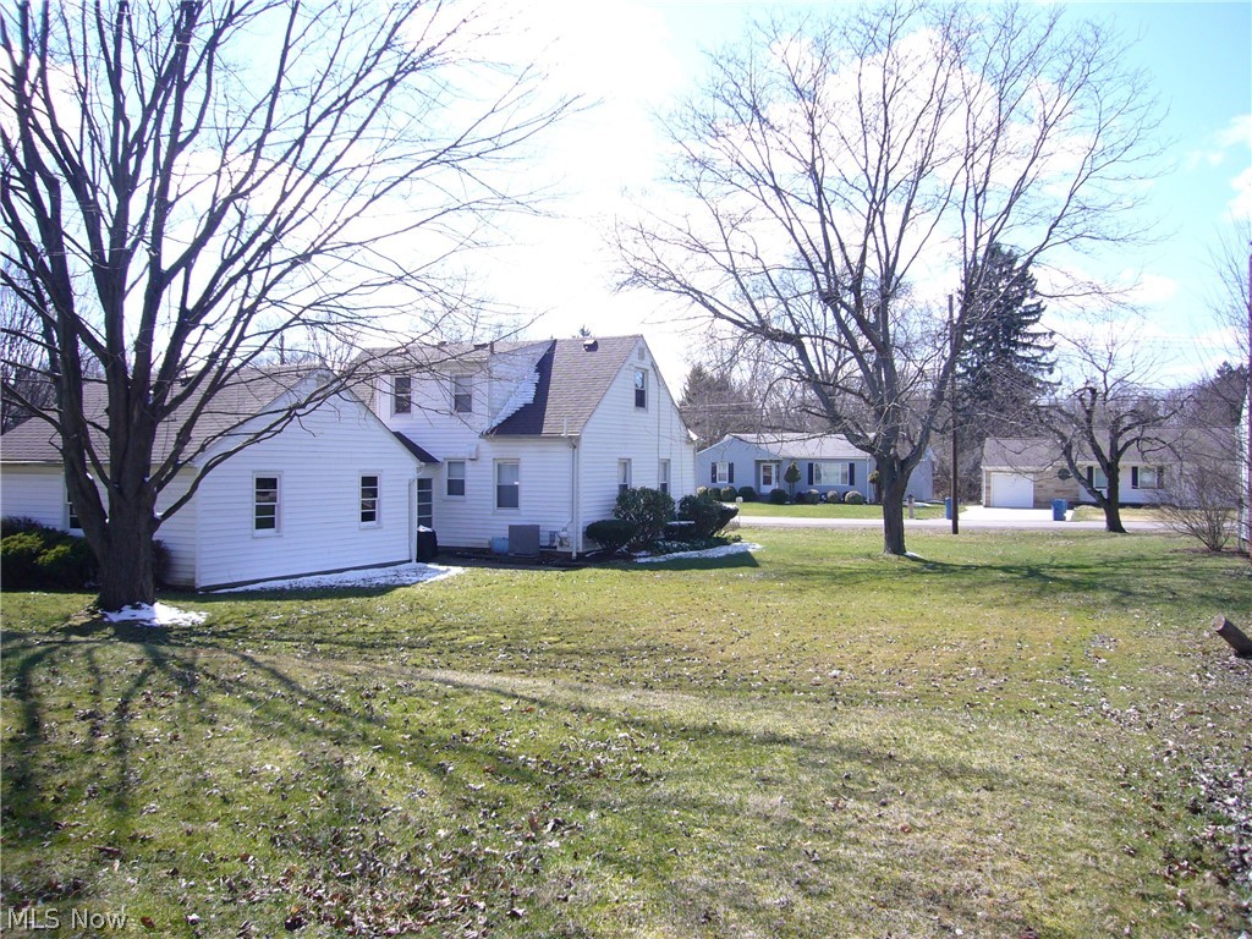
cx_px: 626
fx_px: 1013
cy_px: 470
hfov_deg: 63.4
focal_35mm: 28
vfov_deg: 49.7
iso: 80
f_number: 2.8
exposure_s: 1/500
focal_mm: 4.6
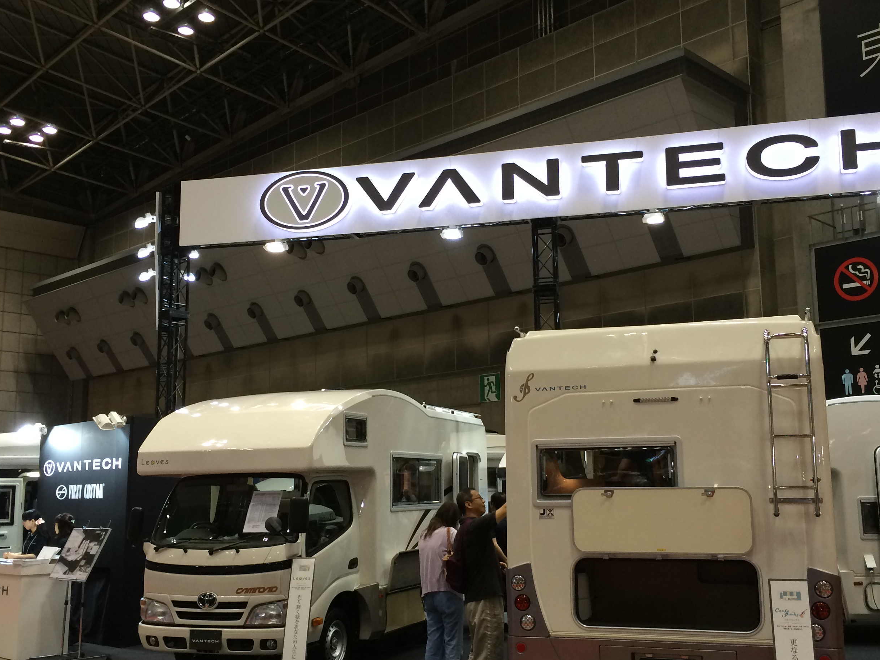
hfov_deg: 46.8
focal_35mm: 40
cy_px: 351
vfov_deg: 35.9
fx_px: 1017
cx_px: 455
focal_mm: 4.12
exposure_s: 1/30
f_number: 2.2
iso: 50
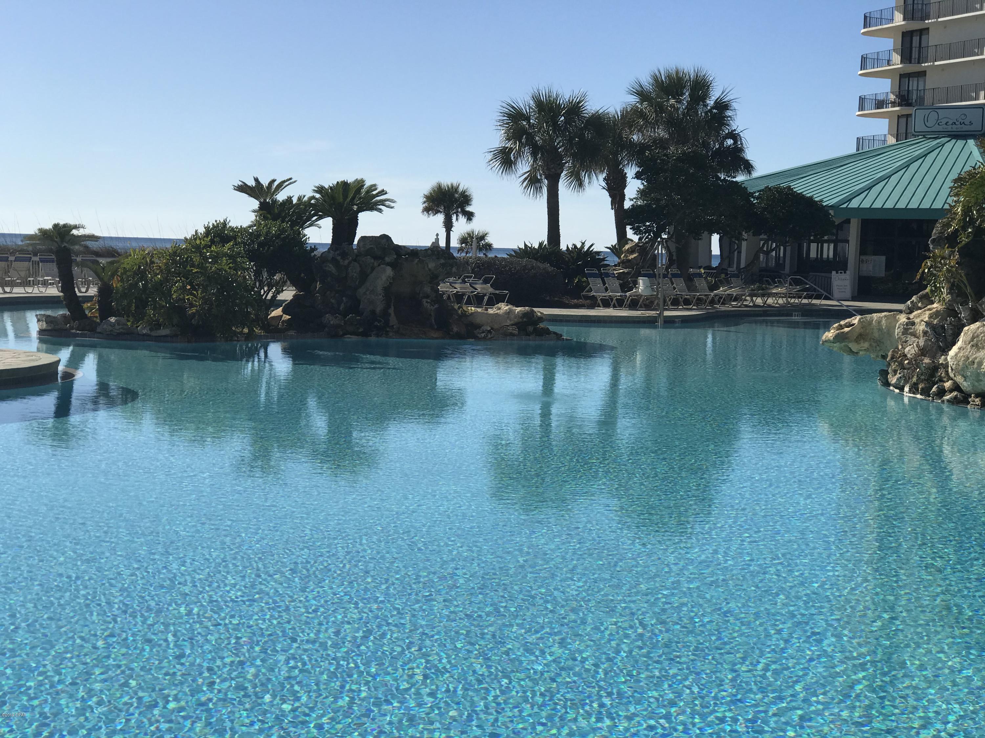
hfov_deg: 33.8
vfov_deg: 25.7
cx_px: 492
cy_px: 369
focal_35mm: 57
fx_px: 1622
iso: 20
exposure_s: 1/1808
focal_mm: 6.6
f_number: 2.8
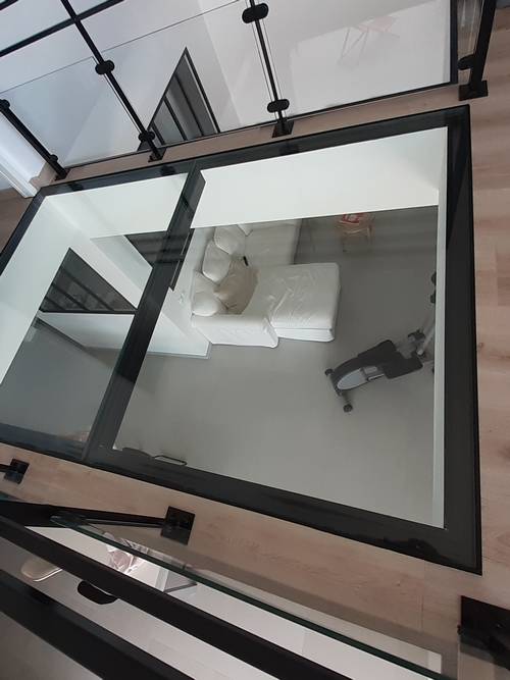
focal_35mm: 13
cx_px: 255
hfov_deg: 89.9
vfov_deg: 106.2
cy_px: 340
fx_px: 255
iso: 50
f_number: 2.2
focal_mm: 1.13
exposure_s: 1/120
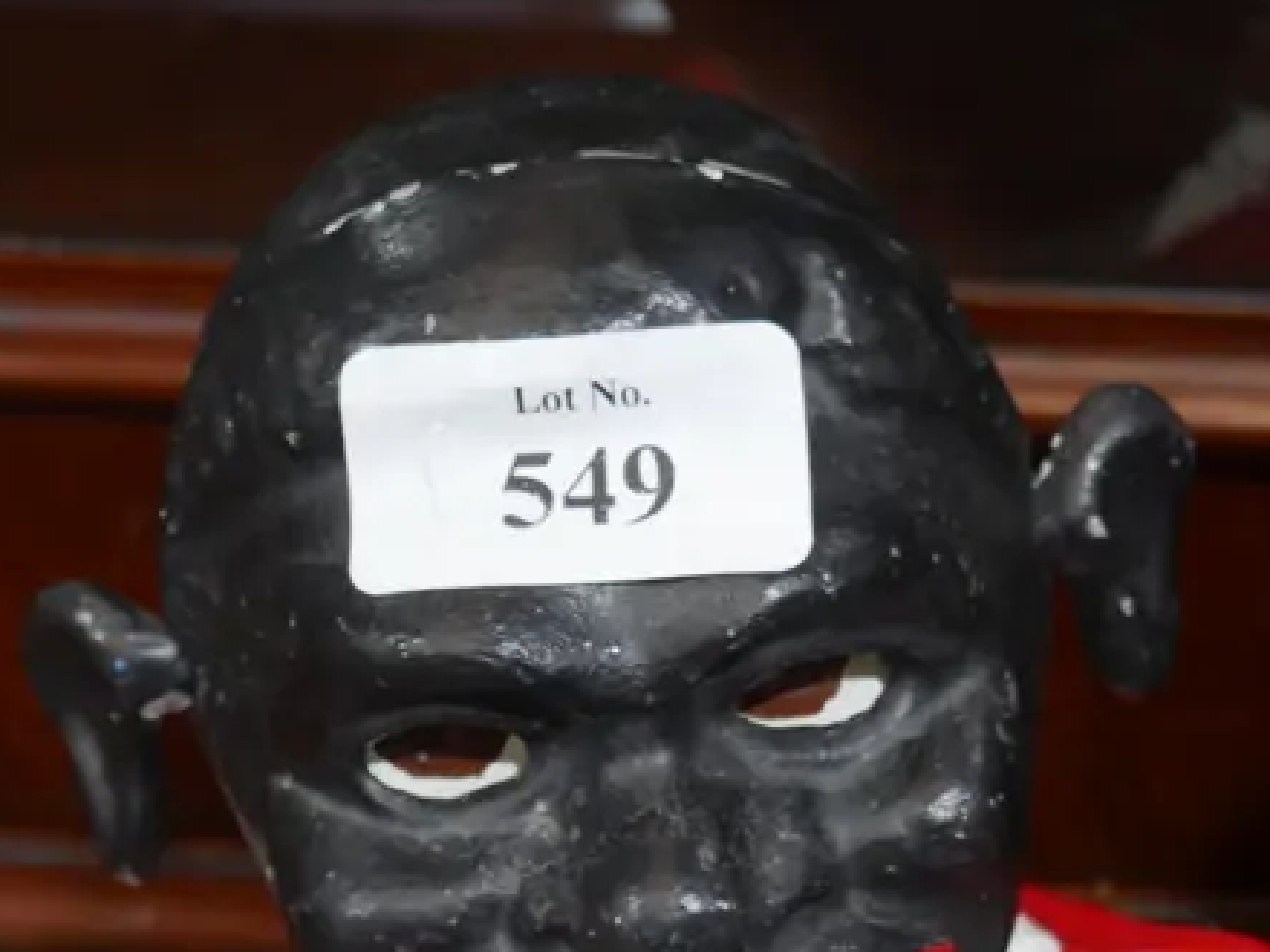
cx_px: 1348
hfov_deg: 15.9
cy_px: 1011
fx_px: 4439
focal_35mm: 121
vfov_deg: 12.1
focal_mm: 26
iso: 1000
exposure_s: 1/60
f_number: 5.3
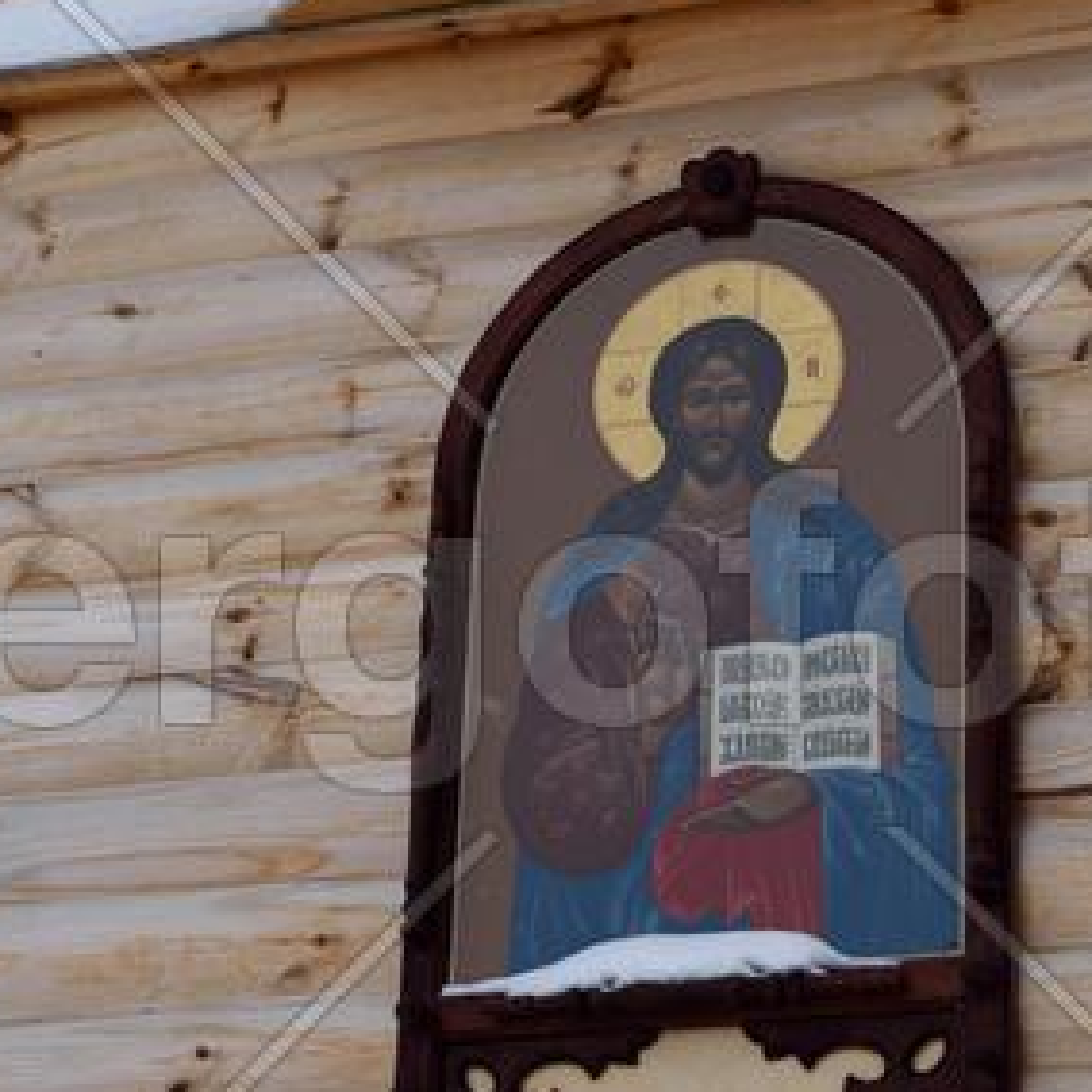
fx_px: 3712
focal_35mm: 104
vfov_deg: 16.7
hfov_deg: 16.7
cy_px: 631
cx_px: 694
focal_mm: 40
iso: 220
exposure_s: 1/250
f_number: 8
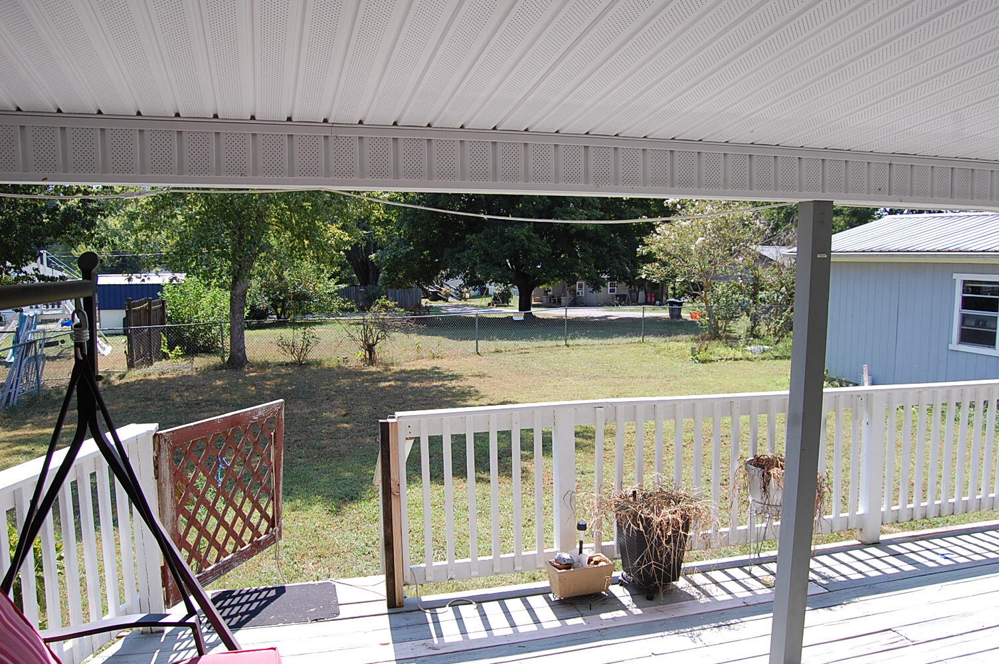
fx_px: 749
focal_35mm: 27
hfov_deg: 67.4
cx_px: 500
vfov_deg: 47.8
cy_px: 332
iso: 200
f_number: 7.1
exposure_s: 1/200
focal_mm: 18
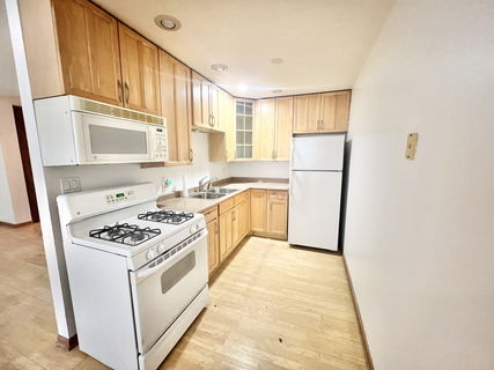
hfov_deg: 106.2
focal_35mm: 13
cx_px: 247
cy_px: 185
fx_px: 185
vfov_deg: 89.9
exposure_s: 1/60
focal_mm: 1.57
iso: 320
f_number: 1.8
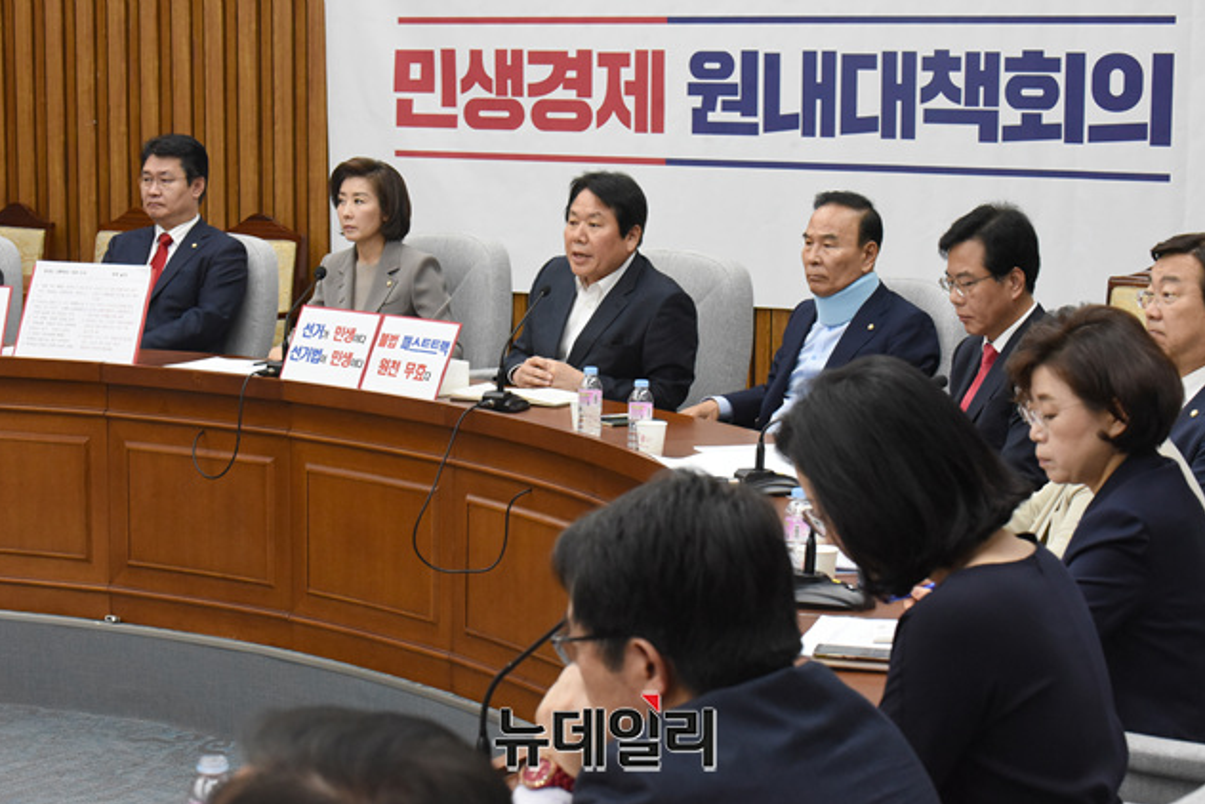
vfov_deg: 16.9
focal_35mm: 81
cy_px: 405
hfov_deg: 25.0
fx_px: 2712
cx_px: 601
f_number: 10
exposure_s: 1/250
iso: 5000
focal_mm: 80
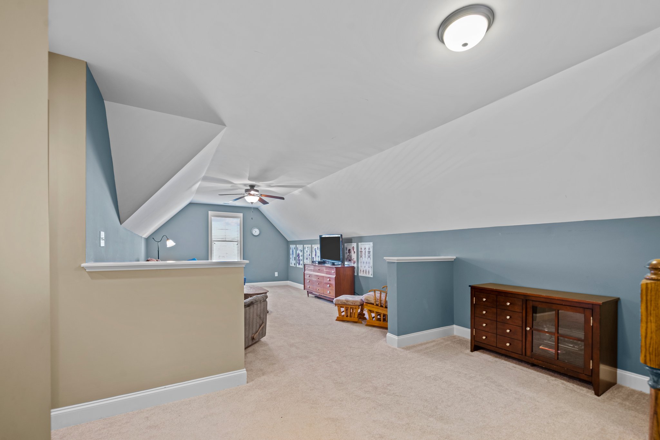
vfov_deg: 81.2
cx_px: 330
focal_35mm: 14
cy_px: 220
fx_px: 257
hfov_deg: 104.3
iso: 200
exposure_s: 1.6
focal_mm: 14
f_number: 8
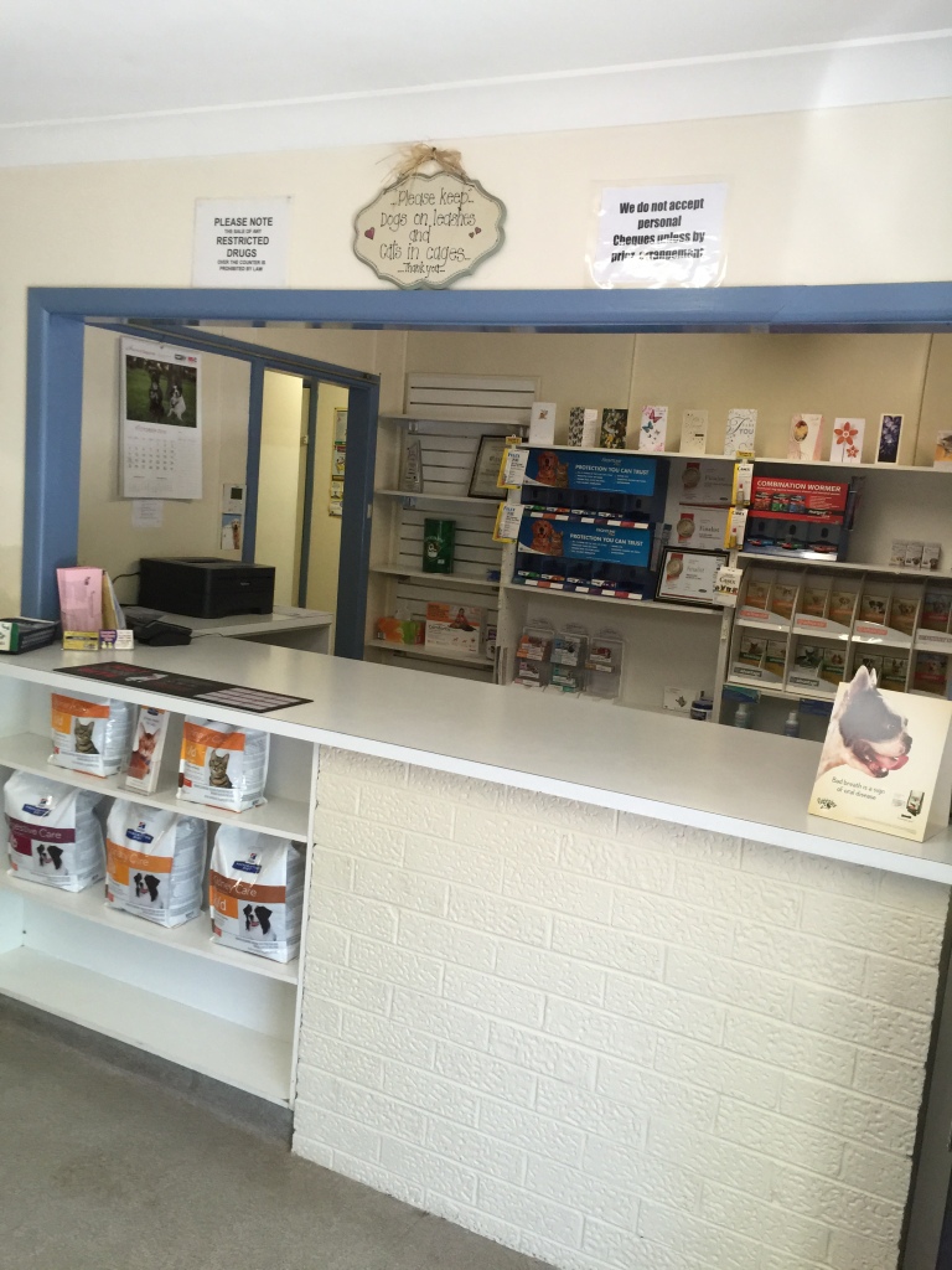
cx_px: 476
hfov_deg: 48.2
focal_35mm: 29
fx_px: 1063
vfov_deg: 61.7
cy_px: 635
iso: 64
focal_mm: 4.15
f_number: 2.2
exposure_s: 1/33
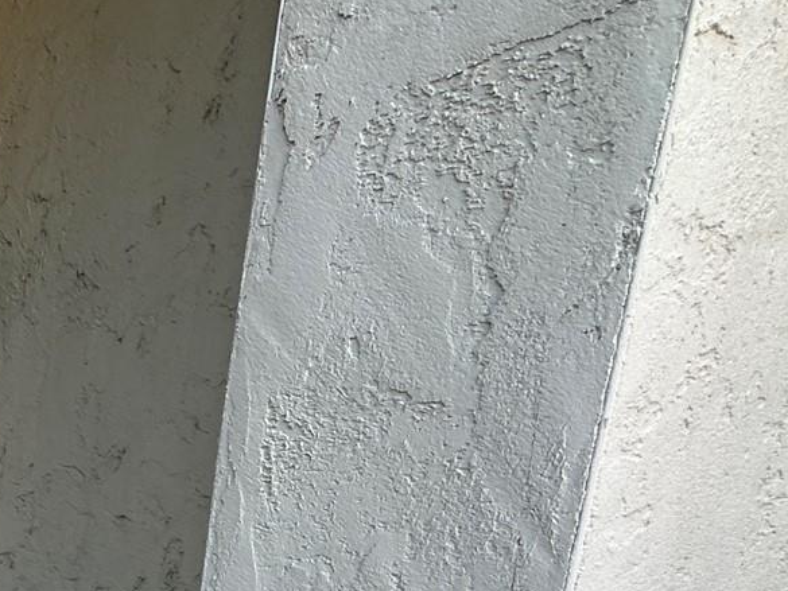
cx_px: -430
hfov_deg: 26.4
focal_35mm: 49
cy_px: 704
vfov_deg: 26.5
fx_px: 1116
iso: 40
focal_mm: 2.22
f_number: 2.2
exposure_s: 1/99
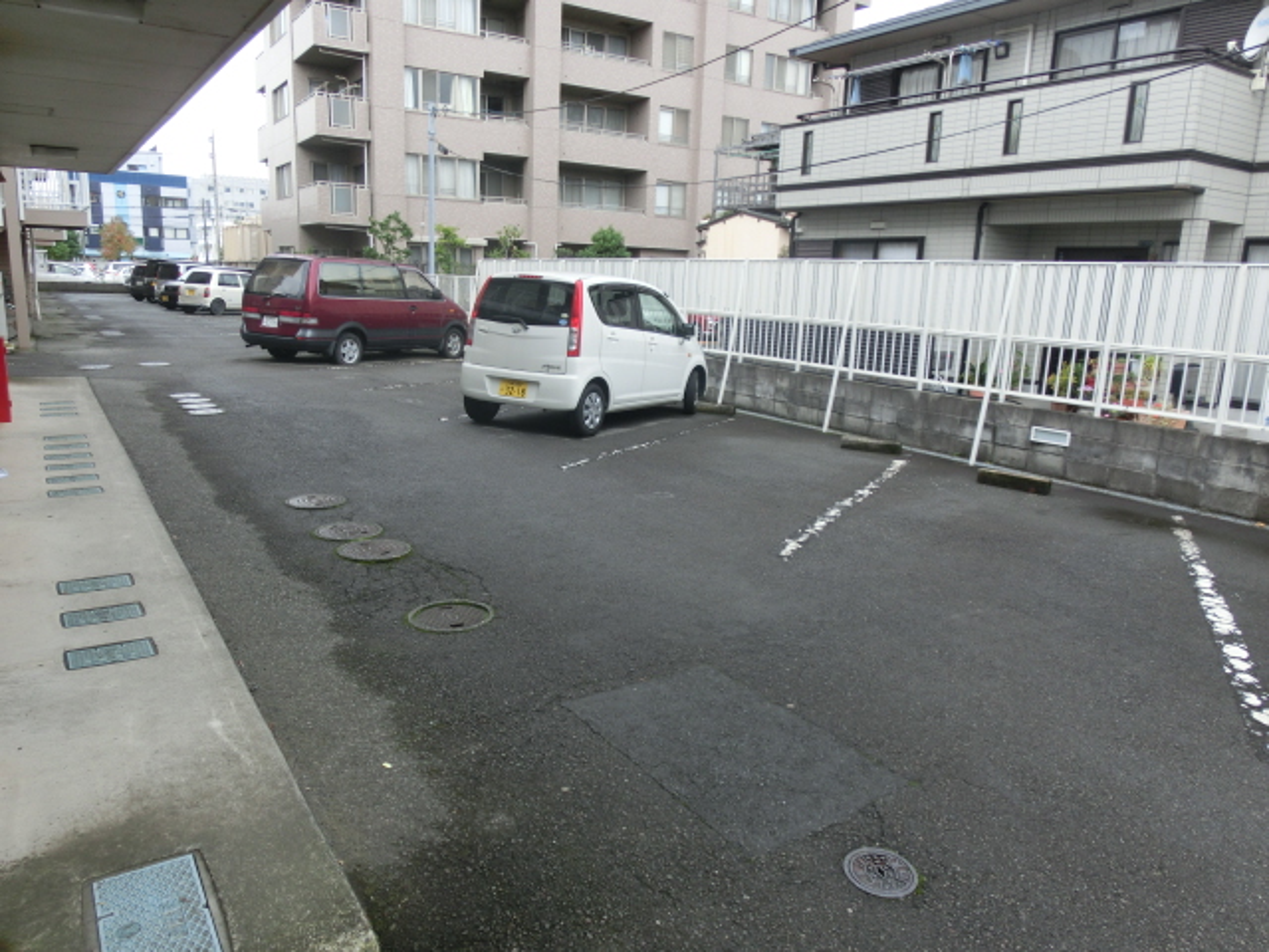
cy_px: 476
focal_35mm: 25
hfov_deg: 69.4
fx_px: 916
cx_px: 634
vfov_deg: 54.9
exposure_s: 1/125
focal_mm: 4.4
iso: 80
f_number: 3.3
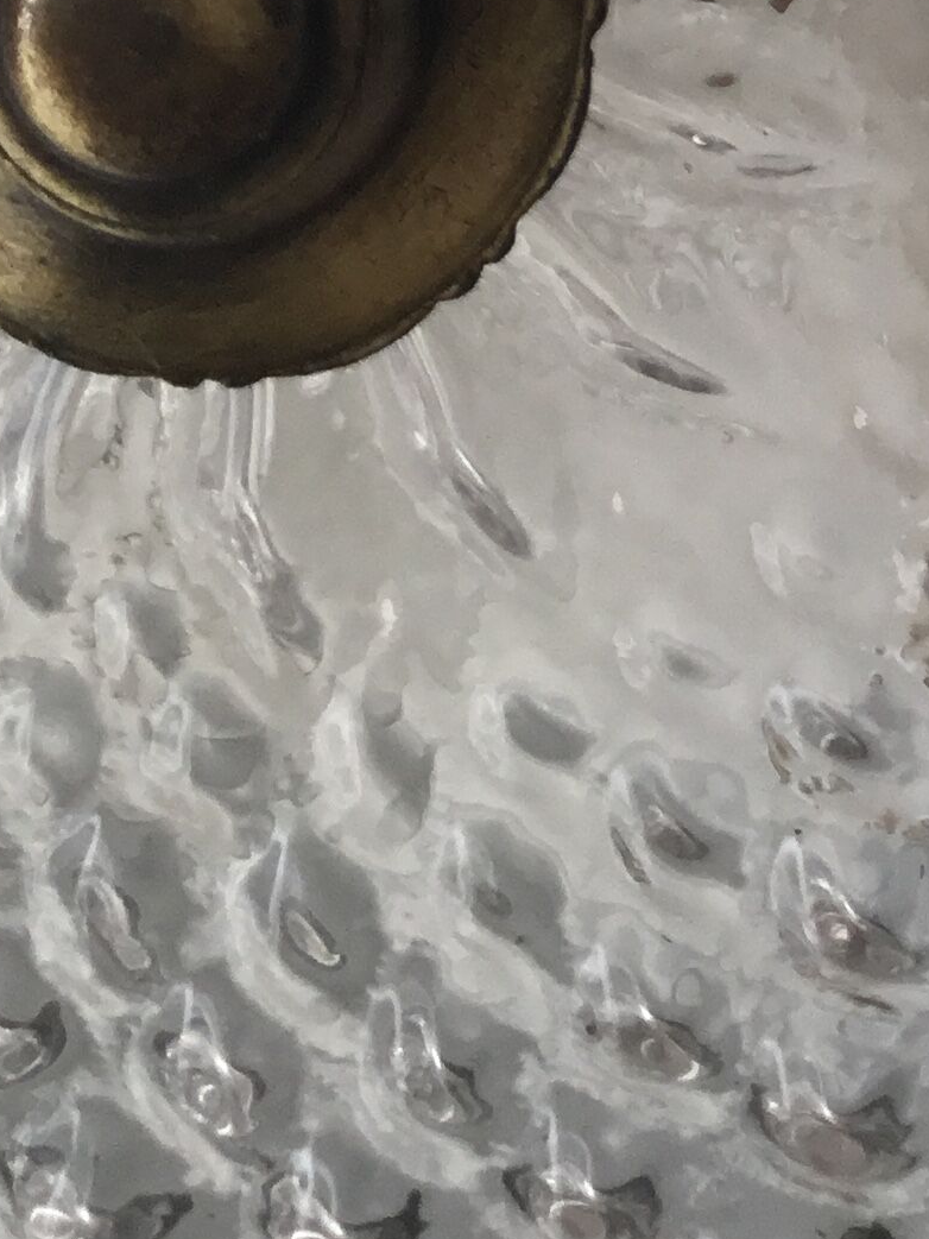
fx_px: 3472
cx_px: 1287
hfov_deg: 14.5
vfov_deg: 18.0
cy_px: -645
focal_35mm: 97
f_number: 2.4
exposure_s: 1/100
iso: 32
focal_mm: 3.3
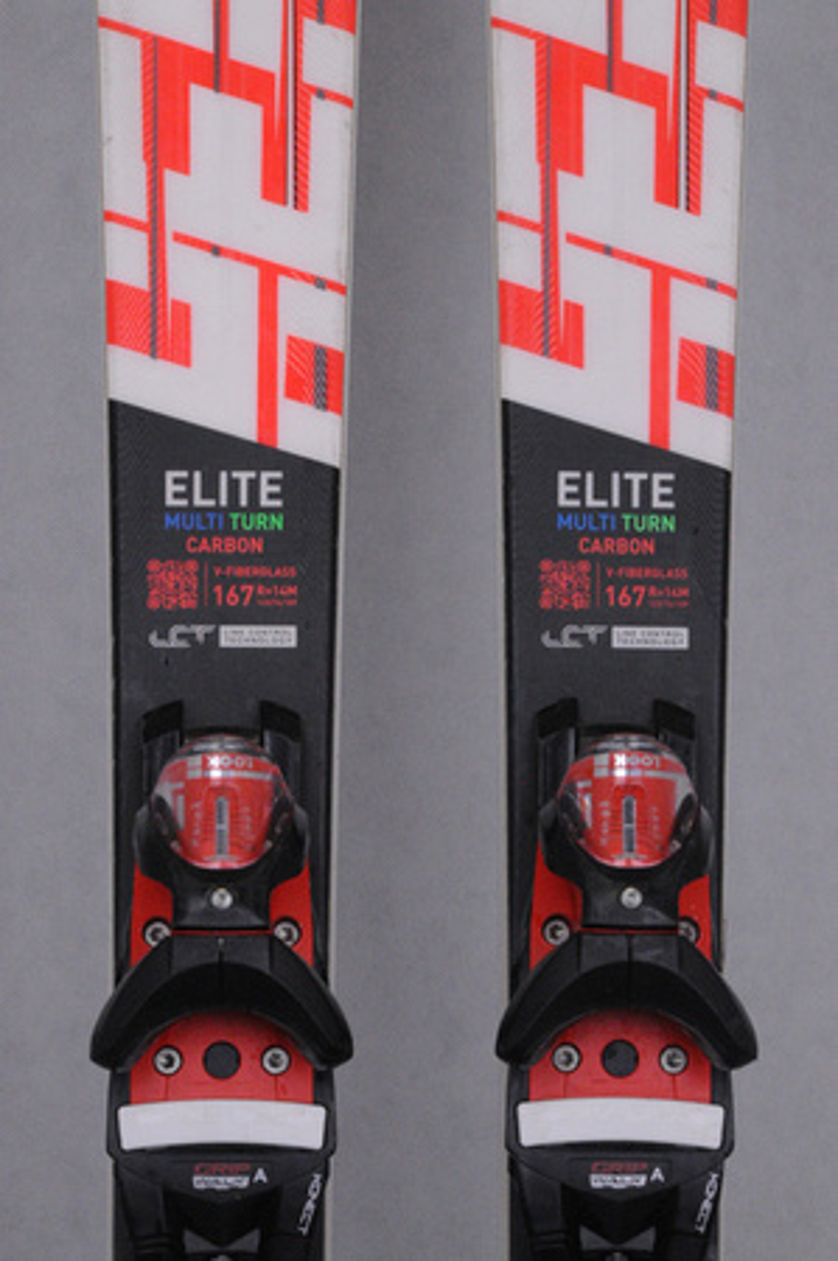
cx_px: 419
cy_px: 630
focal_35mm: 158
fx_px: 5512
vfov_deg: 13.1
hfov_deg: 8.7
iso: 3200
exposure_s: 1/125
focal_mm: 105
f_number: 16
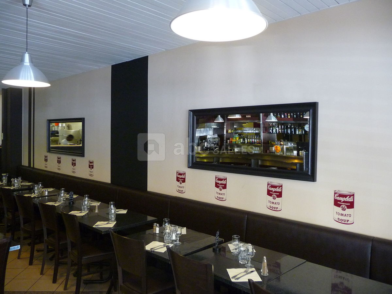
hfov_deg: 63.4
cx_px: 196
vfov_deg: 49.7
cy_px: 147
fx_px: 317
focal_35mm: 28
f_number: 3.3
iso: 400
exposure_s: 1/15
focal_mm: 4.7
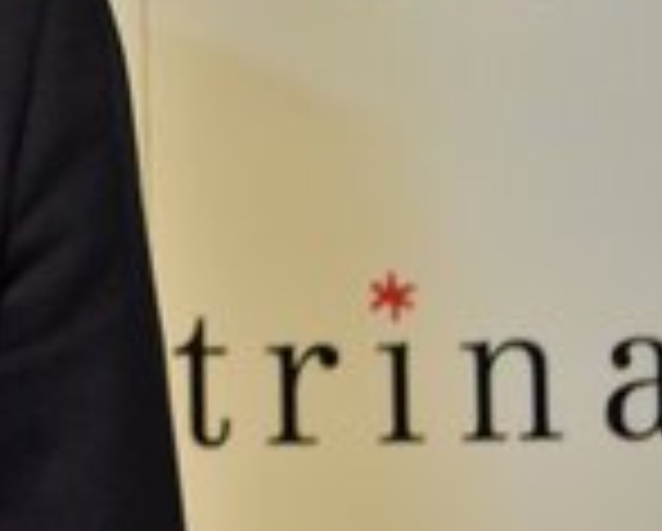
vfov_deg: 6.9
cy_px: -25
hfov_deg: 8.4
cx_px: -365
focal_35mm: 223
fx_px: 4375
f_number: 2.8
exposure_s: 1/250
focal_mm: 70
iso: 5000
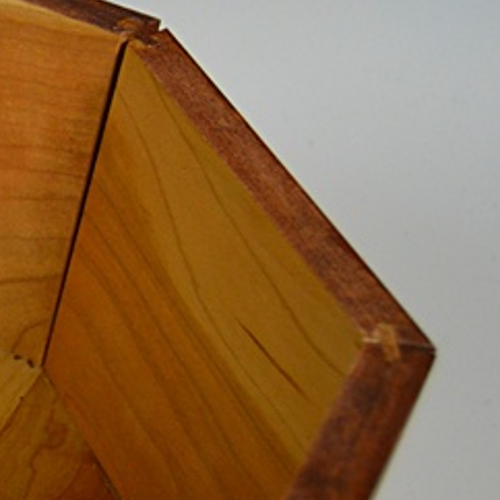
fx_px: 1896
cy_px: 26
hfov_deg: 13.3
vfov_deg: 14.8
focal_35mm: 116
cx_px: -450
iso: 640
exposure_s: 1/60
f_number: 3.5
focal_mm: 22
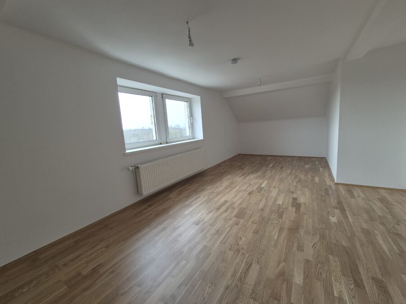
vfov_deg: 89.9
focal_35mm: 13
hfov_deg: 106.2
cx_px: 203
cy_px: 152
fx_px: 152
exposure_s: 1/100
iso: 80
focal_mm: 2.2
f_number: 2.2
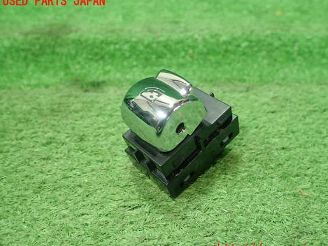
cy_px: 125
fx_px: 303
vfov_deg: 44.1
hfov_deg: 56.8
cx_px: 174
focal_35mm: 32
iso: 400
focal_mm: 5.5
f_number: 2.3
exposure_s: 1/125
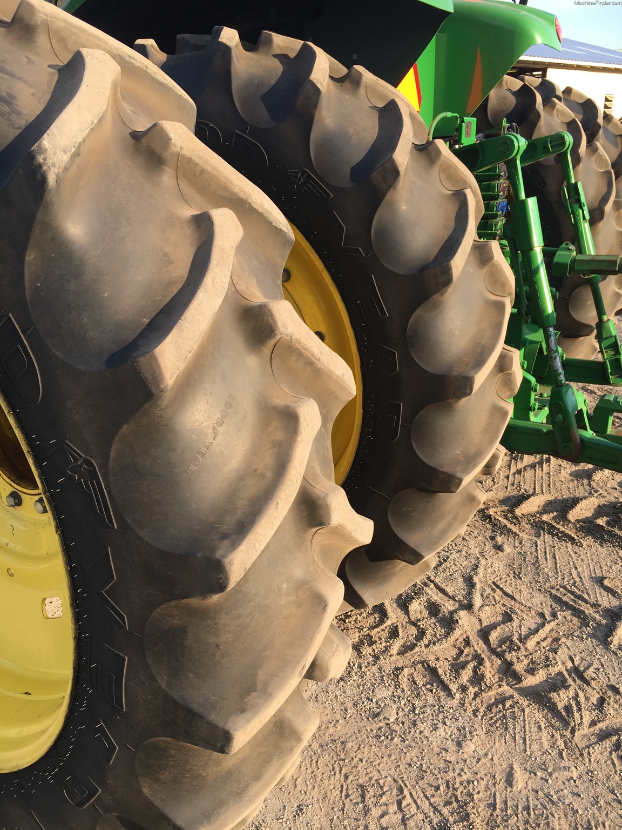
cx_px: 311
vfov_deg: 61.7
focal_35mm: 29
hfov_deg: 48.2
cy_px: 415
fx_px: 695
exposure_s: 1/373
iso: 25
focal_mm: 4.15
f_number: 2.2
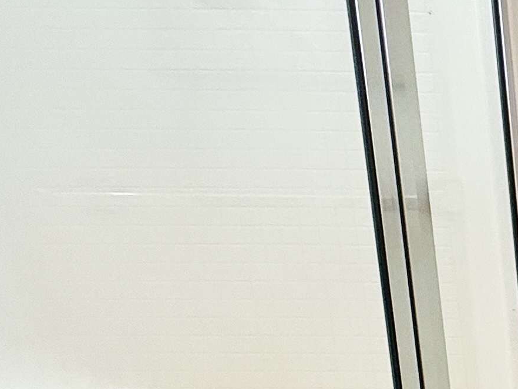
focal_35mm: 64
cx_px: 983
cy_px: 350
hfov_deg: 19.8
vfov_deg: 22.4
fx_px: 958
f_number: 2.2
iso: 125
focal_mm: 2.22
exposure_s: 1/120
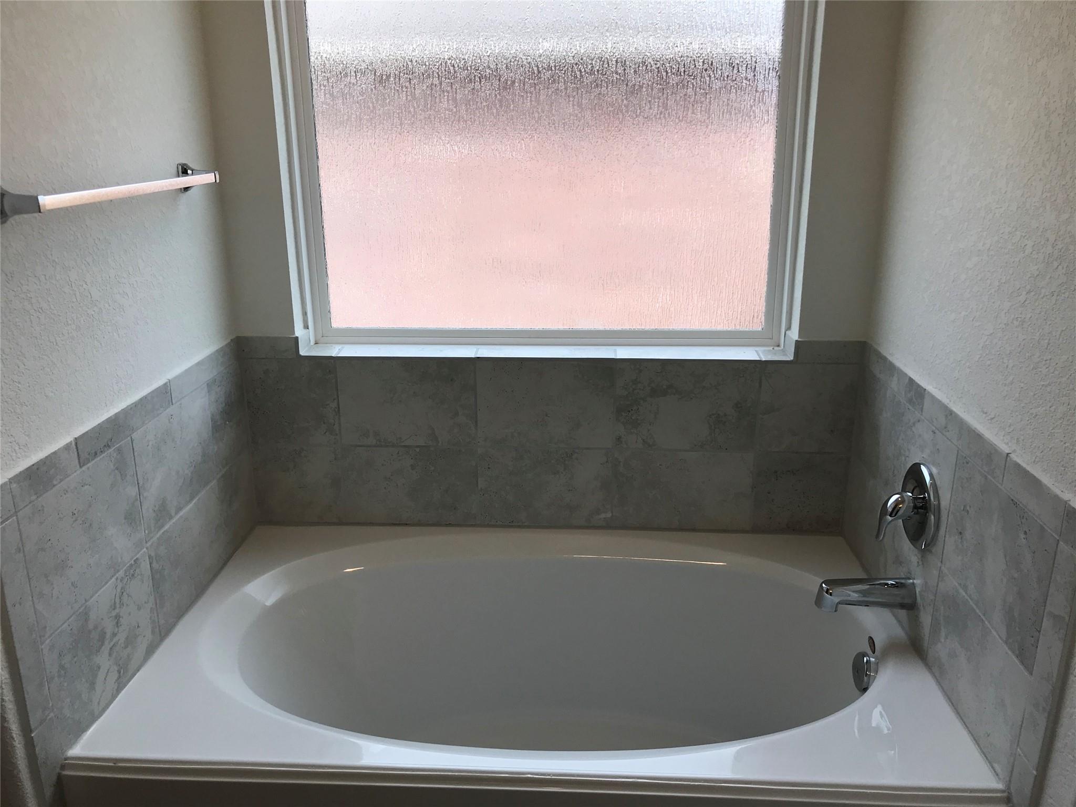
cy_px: 404
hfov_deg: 63.4
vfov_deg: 49.7
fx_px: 870
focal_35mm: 28
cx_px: 538
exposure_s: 1/493
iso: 20
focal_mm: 3.99
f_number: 1.8
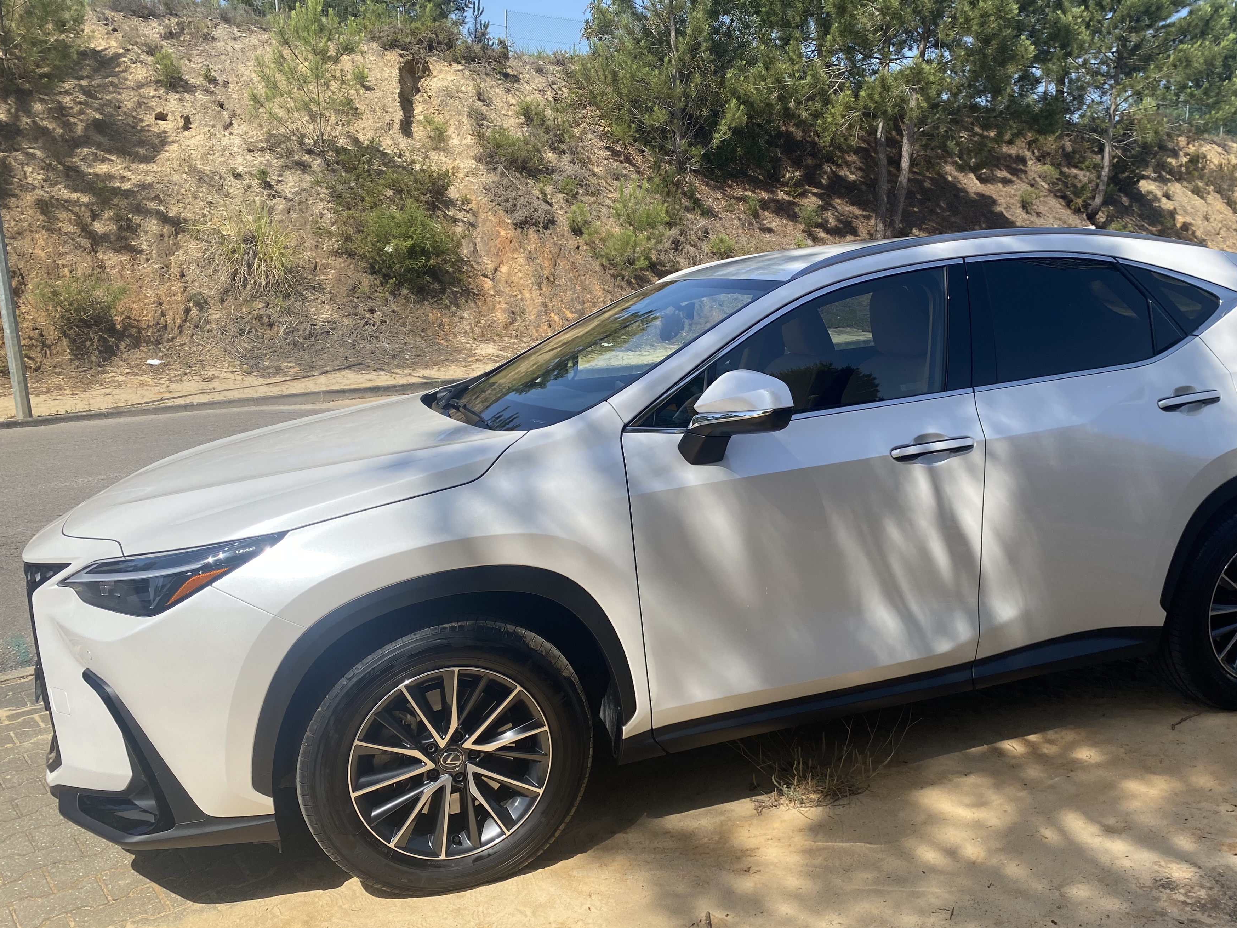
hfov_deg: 59.8
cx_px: 689
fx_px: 1072
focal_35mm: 30
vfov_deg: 46.8
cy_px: 496
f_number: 1.8
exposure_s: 1/2755
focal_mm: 4.25
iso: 32
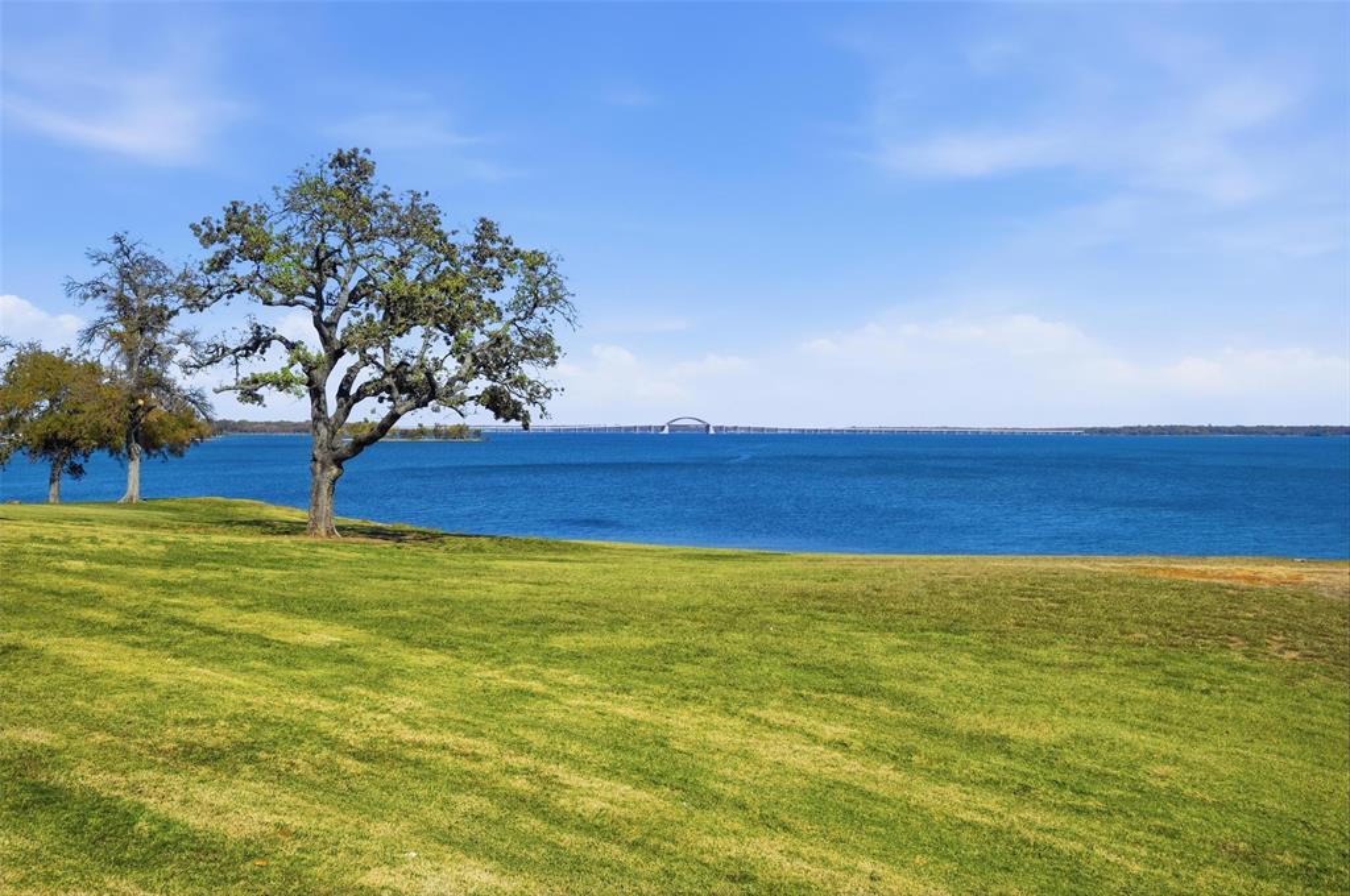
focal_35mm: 30
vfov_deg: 43.5
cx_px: 675
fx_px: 1124
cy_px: 448
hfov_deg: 62.0
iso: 140
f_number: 9
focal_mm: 30
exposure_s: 1/8000
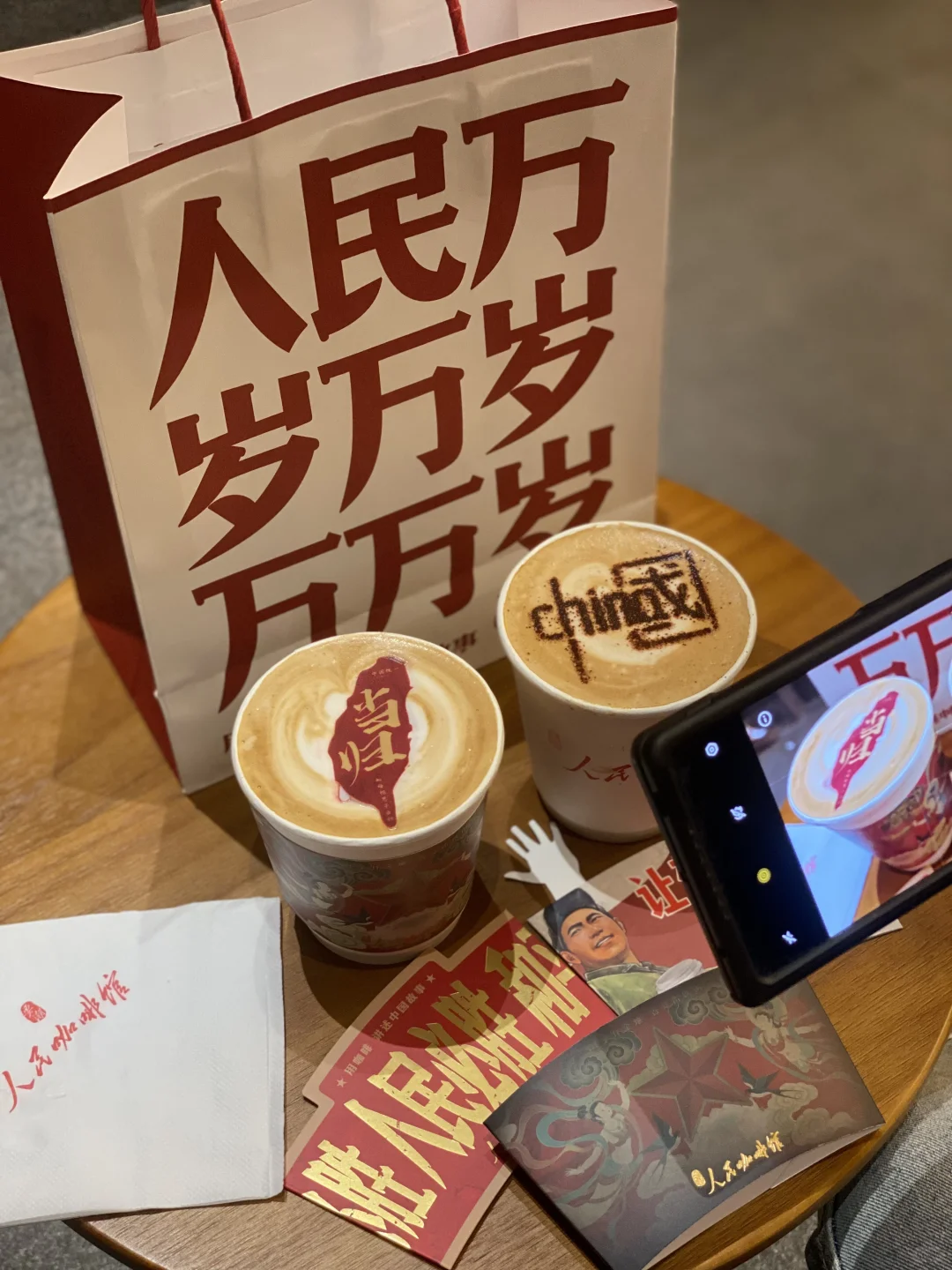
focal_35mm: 52
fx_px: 1907
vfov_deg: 36.8
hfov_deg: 28.0
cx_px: 476
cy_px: 635
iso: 250
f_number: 2
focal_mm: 6
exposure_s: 1/100
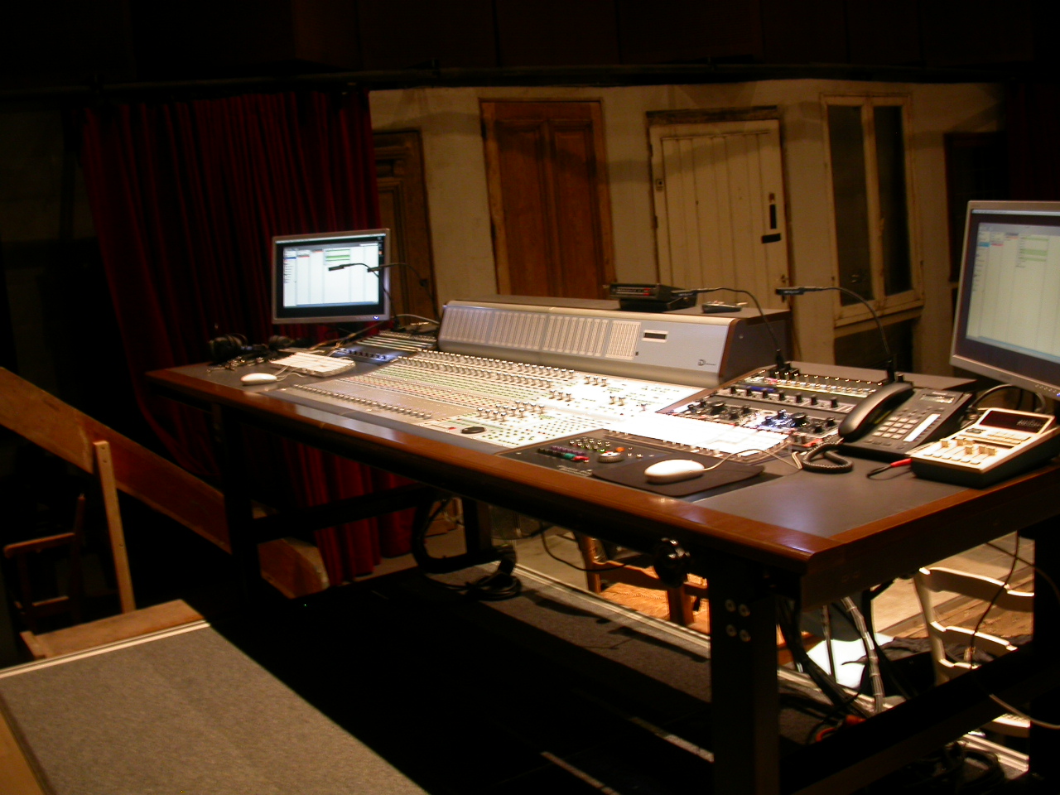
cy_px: 398
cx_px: 530
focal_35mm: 38
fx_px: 1164
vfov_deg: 37.7
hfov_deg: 49.0
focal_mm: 7.85
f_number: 2.6
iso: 100
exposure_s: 1/6
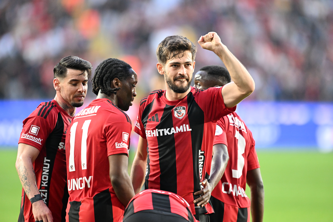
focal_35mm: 400
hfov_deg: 5.2
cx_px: 166
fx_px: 3700
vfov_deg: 3.4
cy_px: 111
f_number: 2.8
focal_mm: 400
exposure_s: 1/1000
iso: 4000
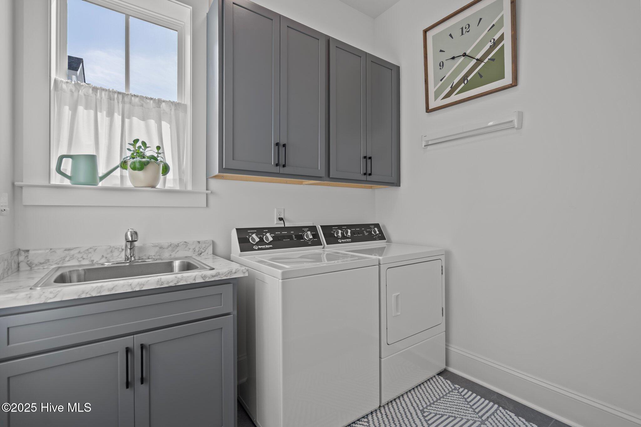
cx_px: 320
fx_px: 285
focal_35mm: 16
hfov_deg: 96.7
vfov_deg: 73.7
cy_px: 214
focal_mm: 16
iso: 320
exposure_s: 1/20
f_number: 4
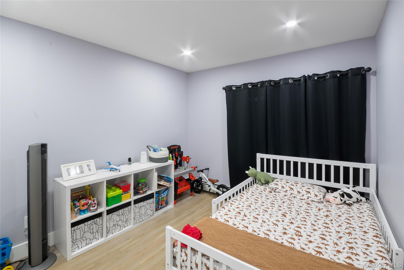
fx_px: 168
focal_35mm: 15
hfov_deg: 100.4
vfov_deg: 77.3
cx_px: 202
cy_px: 135
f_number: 11
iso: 100
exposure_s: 6
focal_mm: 10
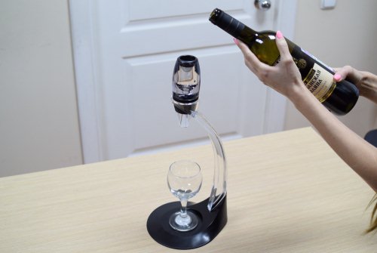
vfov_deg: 27.6
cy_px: 126
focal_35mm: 49
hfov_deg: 40.3
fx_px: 514
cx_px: 188
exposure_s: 1/250
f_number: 1.8
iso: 560
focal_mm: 18.5
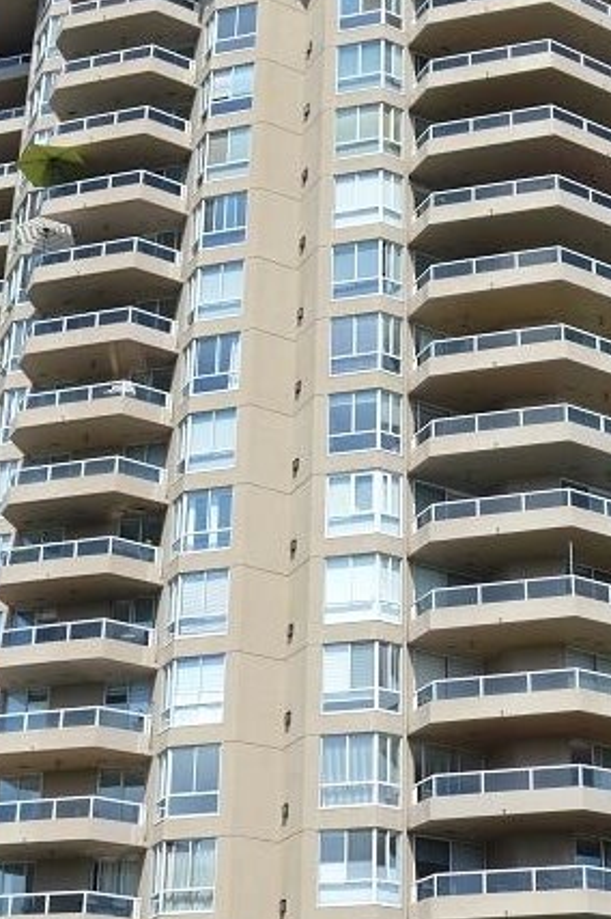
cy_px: 674
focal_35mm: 59
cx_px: 400
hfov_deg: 22.9
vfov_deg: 33.4
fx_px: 1504
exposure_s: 1/250
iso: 100
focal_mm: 18
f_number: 8
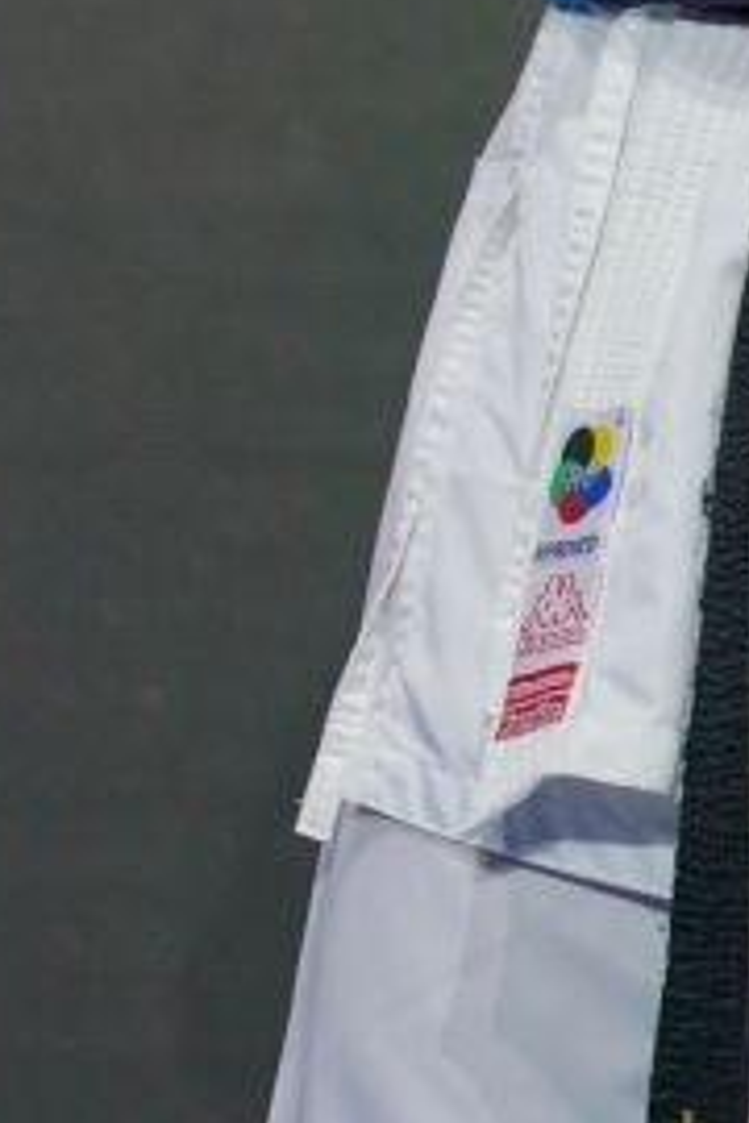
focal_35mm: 890
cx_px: 1140
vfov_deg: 2.3
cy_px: -566
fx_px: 27773
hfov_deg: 1.5
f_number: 2.8
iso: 500
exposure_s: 1/250
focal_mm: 200
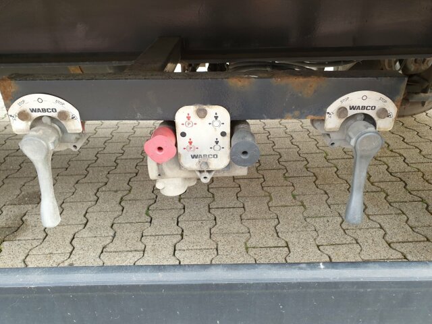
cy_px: 162
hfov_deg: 67.3
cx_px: 216
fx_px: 324
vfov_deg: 53.1
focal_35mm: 26
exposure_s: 1/50
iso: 80
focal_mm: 4.3
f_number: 2.4
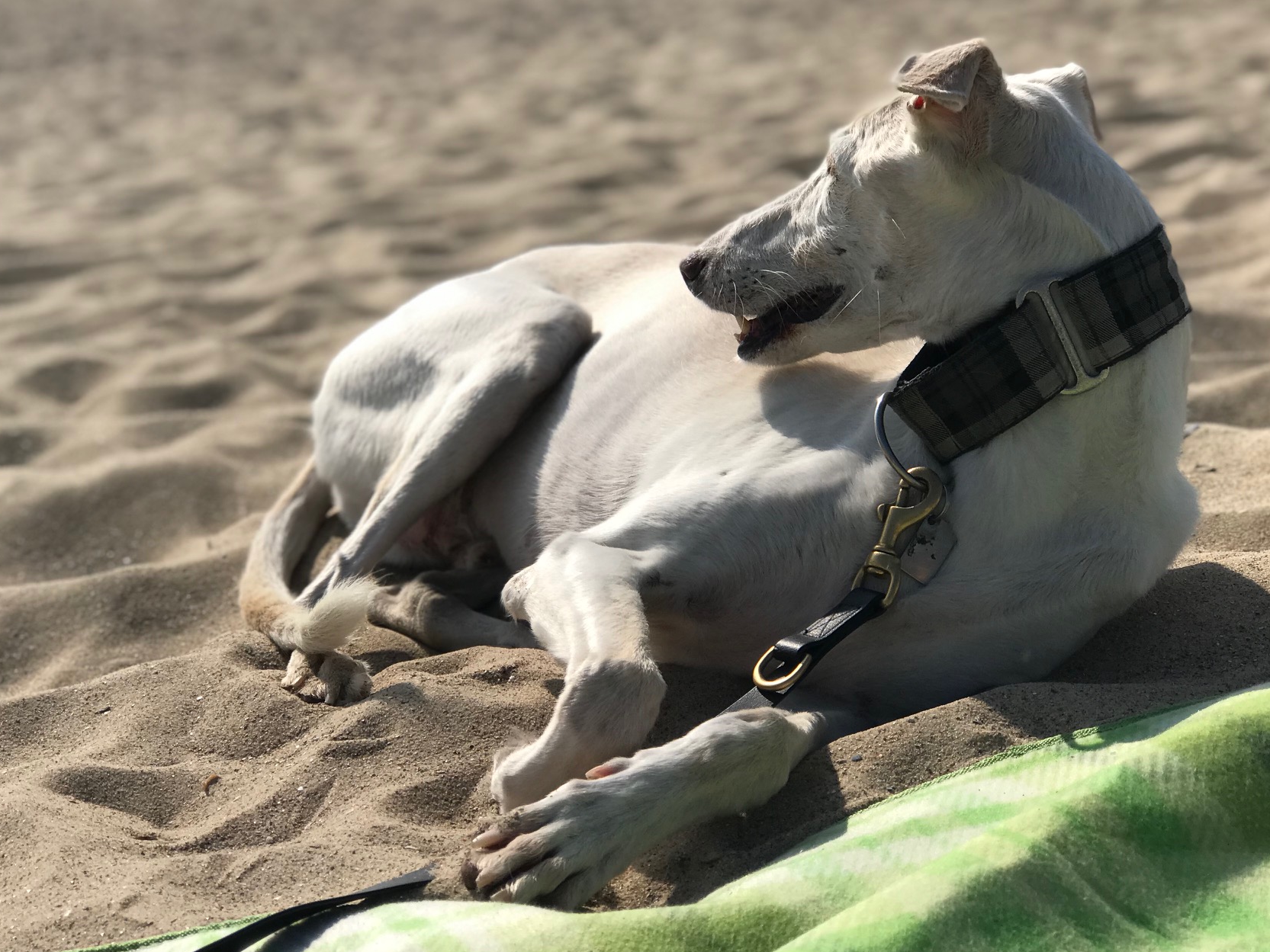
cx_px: 600
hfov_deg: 28.2
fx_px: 2532
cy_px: 454
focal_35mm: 69
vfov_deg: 21.3
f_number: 2.8
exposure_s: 1/2128
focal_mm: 6.6
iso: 20
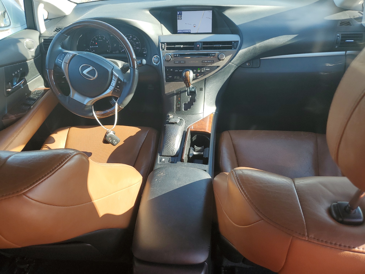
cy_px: 137
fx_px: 274
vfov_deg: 53.1
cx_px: 182
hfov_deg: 67.3
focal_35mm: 26
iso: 50
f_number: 1.5
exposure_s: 1/244
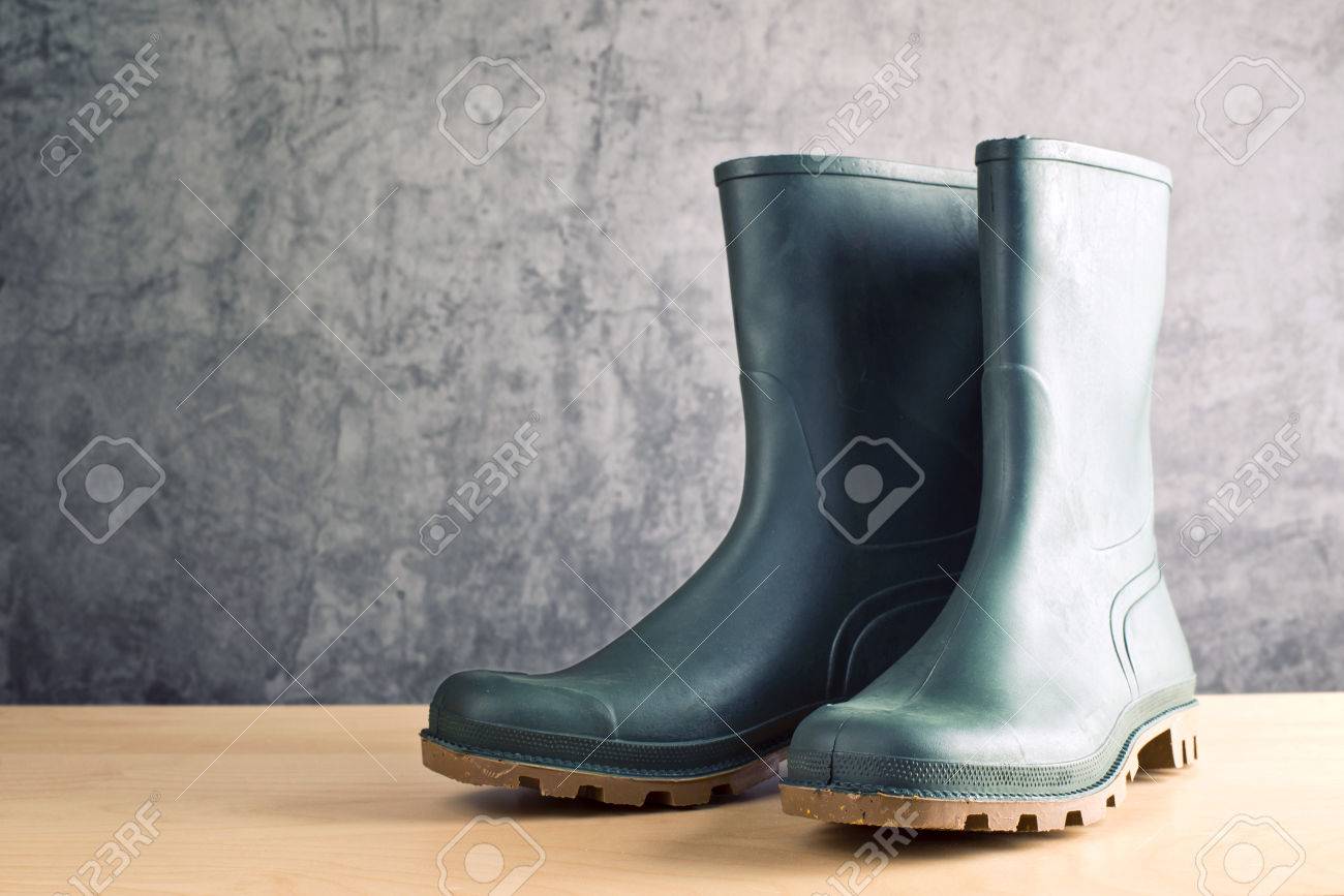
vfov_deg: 27.0
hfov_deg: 39.6
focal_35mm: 50
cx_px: 672
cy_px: 448
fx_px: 1867
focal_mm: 50
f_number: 11
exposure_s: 1/60
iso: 50
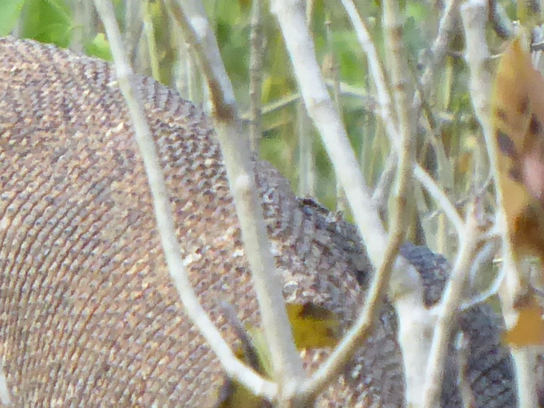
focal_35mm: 2102
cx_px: -872
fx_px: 33028
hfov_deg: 0.9
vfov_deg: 0.7
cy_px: 204
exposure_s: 1/60
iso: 400
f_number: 6
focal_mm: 62.1
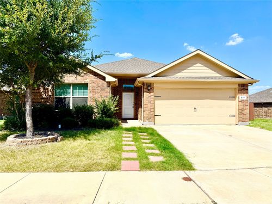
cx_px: 136
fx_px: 189
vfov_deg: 56.8
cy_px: 102
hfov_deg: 71.6
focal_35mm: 24
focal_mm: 6.76
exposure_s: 1/6711
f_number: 1.78
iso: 80
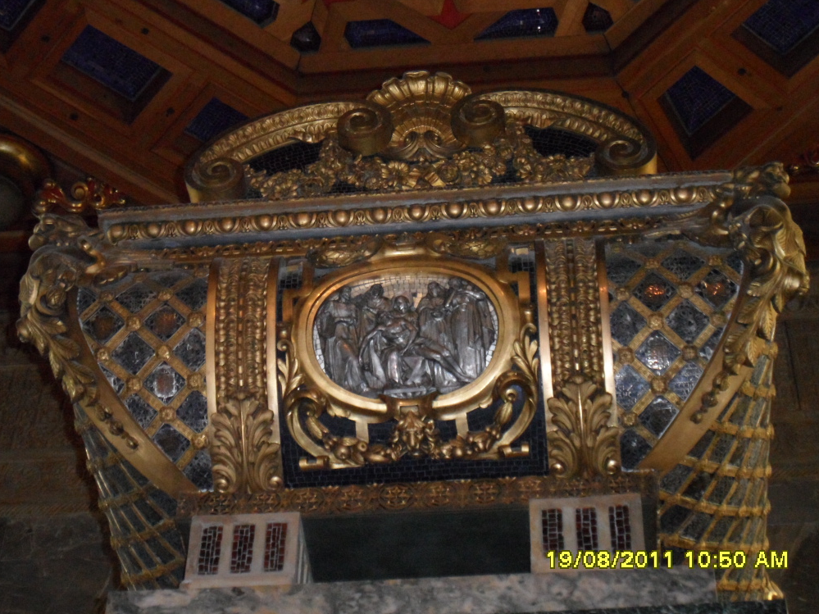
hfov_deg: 23.8
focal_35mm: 82
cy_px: 305
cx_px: 411
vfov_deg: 18.0
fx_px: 1940
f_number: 4.2
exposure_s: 1/45
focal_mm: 13.2
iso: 640
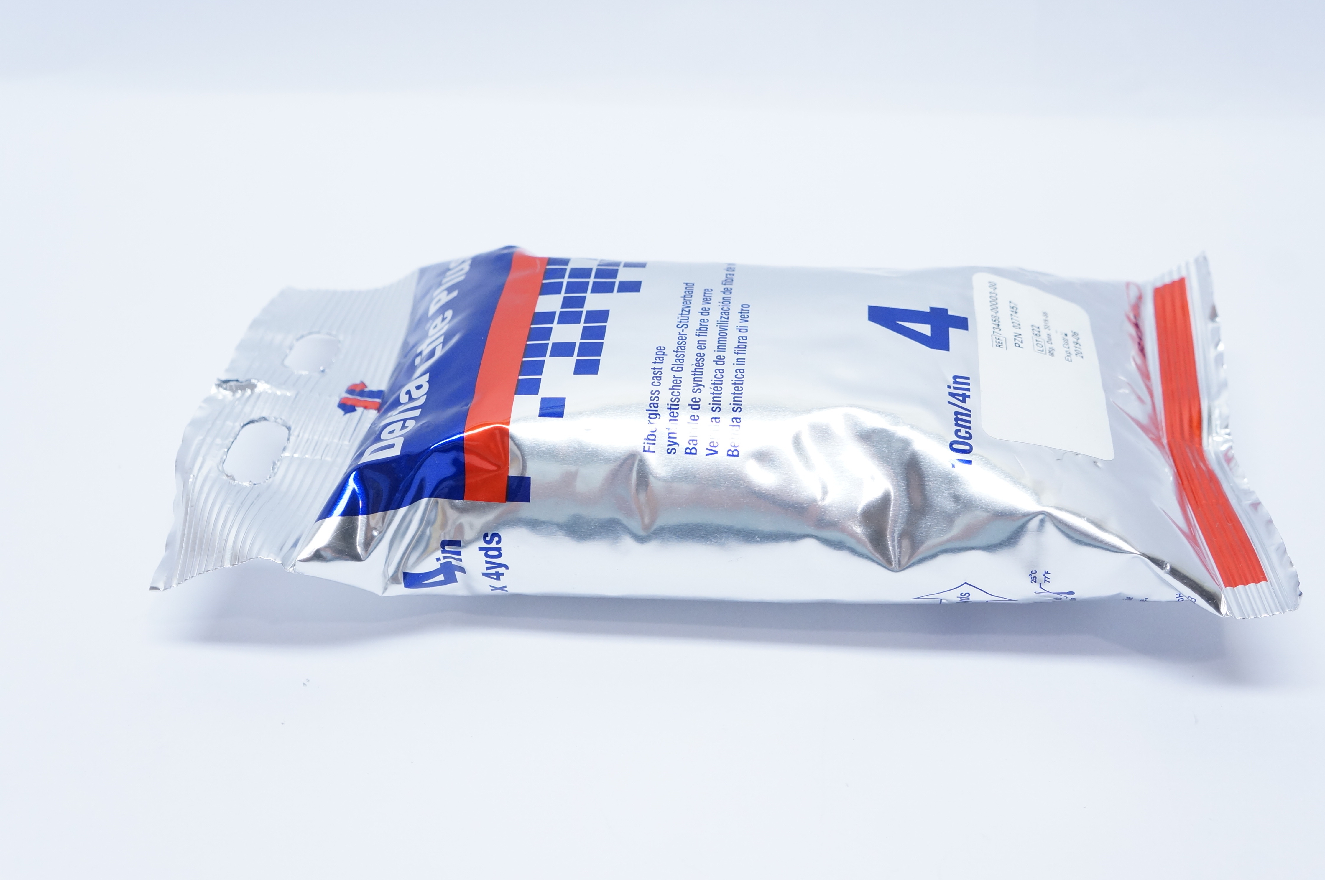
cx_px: 703
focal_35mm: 48
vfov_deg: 28.3
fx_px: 1748
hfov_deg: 41.5
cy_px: 421
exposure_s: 1/50
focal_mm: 29
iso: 800
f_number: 6.3
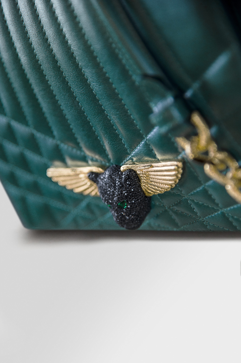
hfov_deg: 11.4
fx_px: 1207
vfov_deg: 17.1
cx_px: 120
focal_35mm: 120
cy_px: 182
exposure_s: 1/100
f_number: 4
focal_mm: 120
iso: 1000
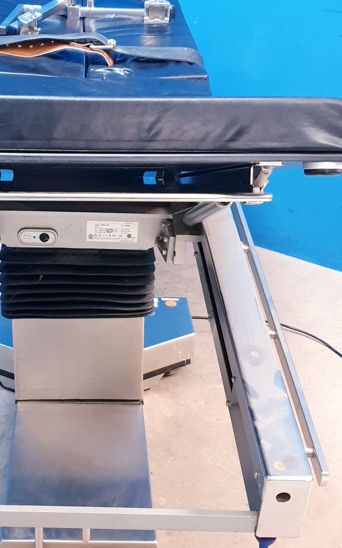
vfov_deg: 36.9
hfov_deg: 23.2
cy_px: 245
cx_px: 68
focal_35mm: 55
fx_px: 820
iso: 400
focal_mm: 4.3
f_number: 1.5
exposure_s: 1/50
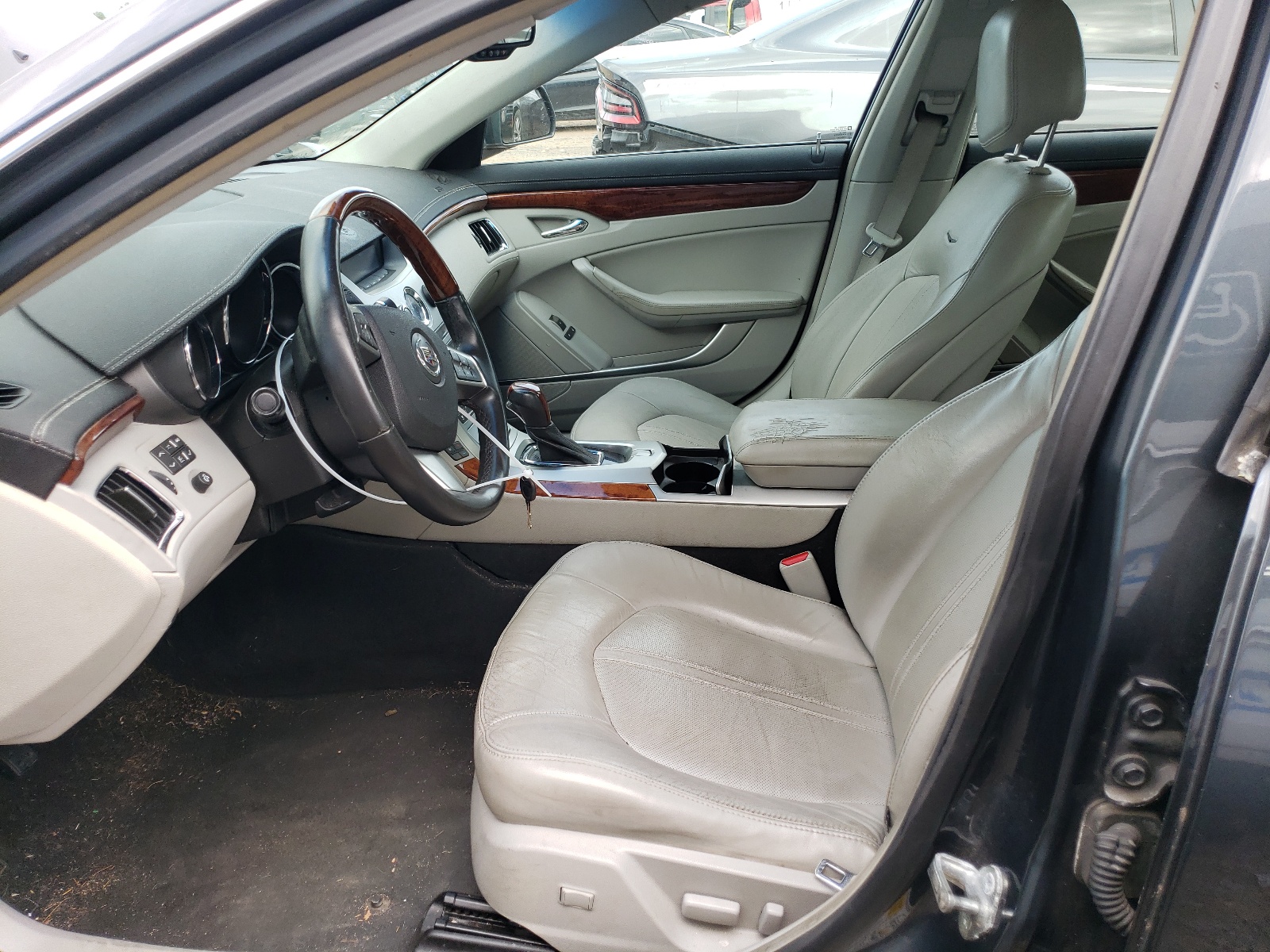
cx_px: 635
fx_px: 954
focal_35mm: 26
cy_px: 476
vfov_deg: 53.1
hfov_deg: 67.3
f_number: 1.5
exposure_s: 1/278
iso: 50
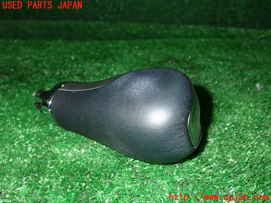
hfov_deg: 49.0
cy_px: 102
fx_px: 297
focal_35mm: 38
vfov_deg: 37.7
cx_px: 136
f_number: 8
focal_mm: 6.83
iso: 500
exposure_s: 1/40
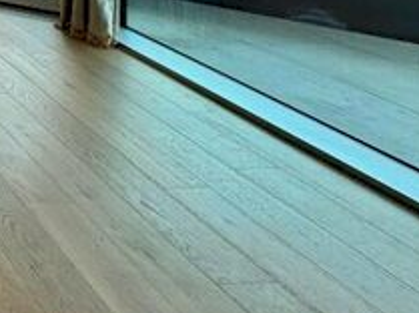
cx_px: -265
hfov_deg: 25.3
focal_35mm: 47
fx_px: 568
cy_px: -190
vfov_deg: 23.0
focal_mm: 2.22
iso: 40
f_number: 2.2
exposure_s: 1/165
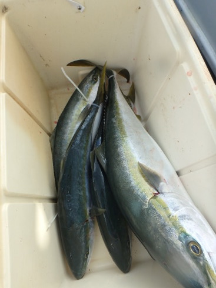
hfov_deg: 63.4
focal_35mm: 21
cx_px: 108
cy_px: 144
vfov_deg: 79.0
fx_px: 175
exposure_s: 1/400
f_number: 3.5
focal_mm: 3.7
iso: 125
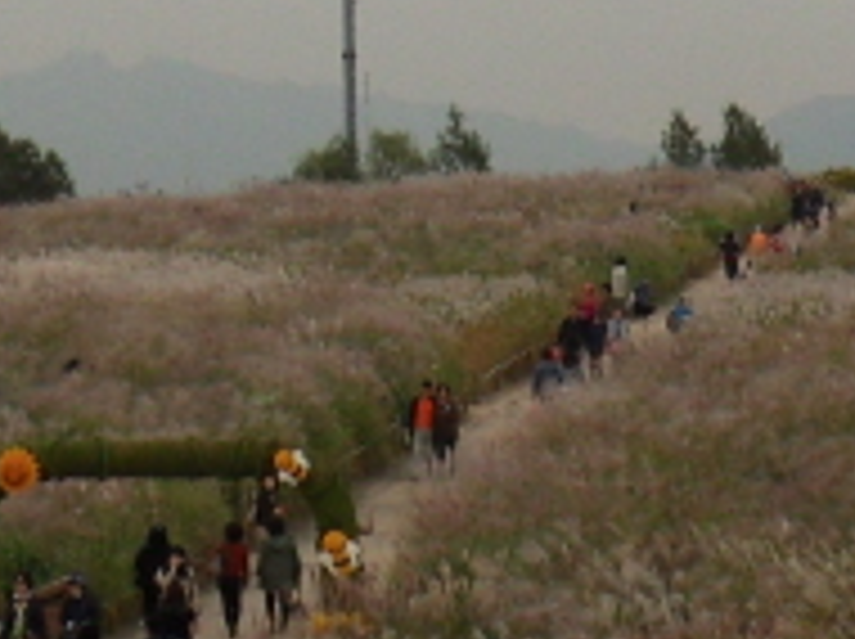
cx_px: 140
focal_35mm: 83
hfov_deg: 23.2
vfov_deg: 17.7
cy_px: 346
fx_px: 2047
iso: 100
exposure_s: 1/60
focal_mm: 7.9
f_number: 4.2
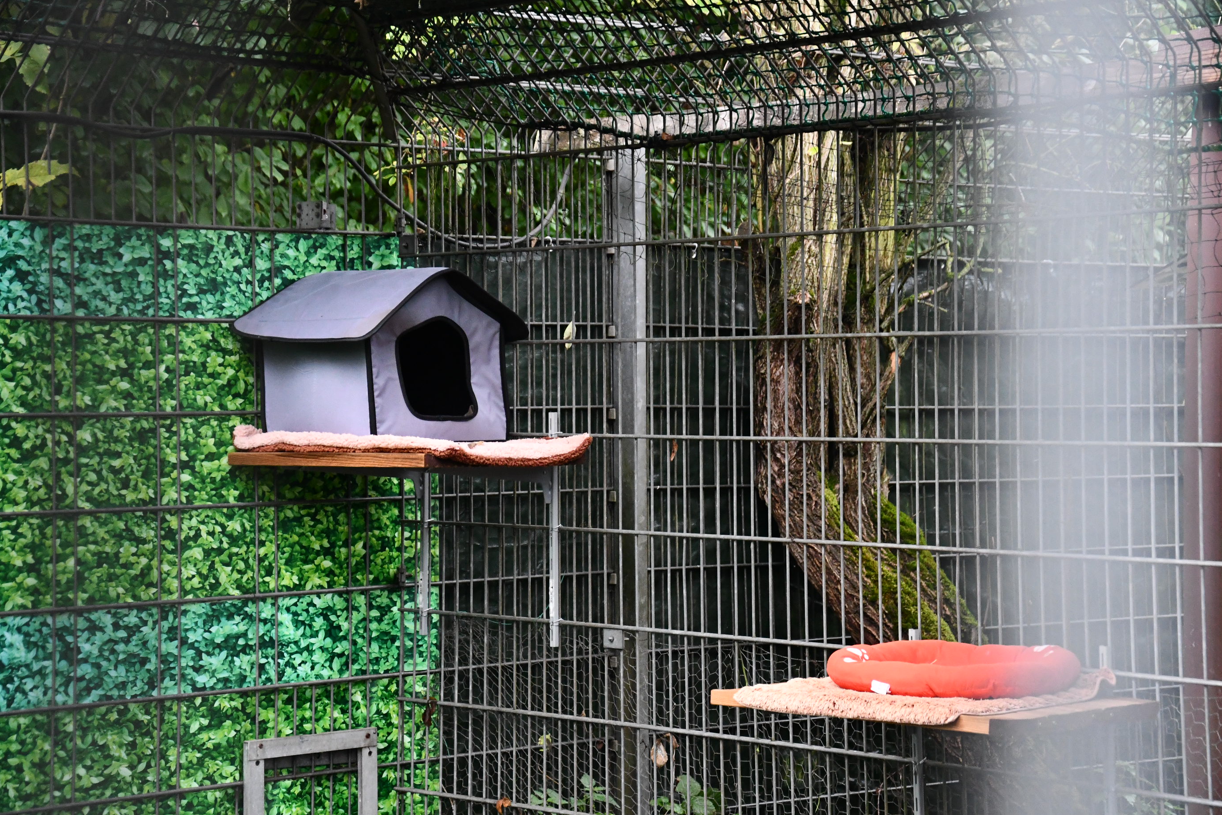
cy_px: 405
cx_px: 616
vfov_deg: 14.6
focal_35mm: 94
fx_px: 3191
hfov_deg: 21.7
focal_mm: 62
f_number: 5.3
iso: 3200
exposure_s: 1/60
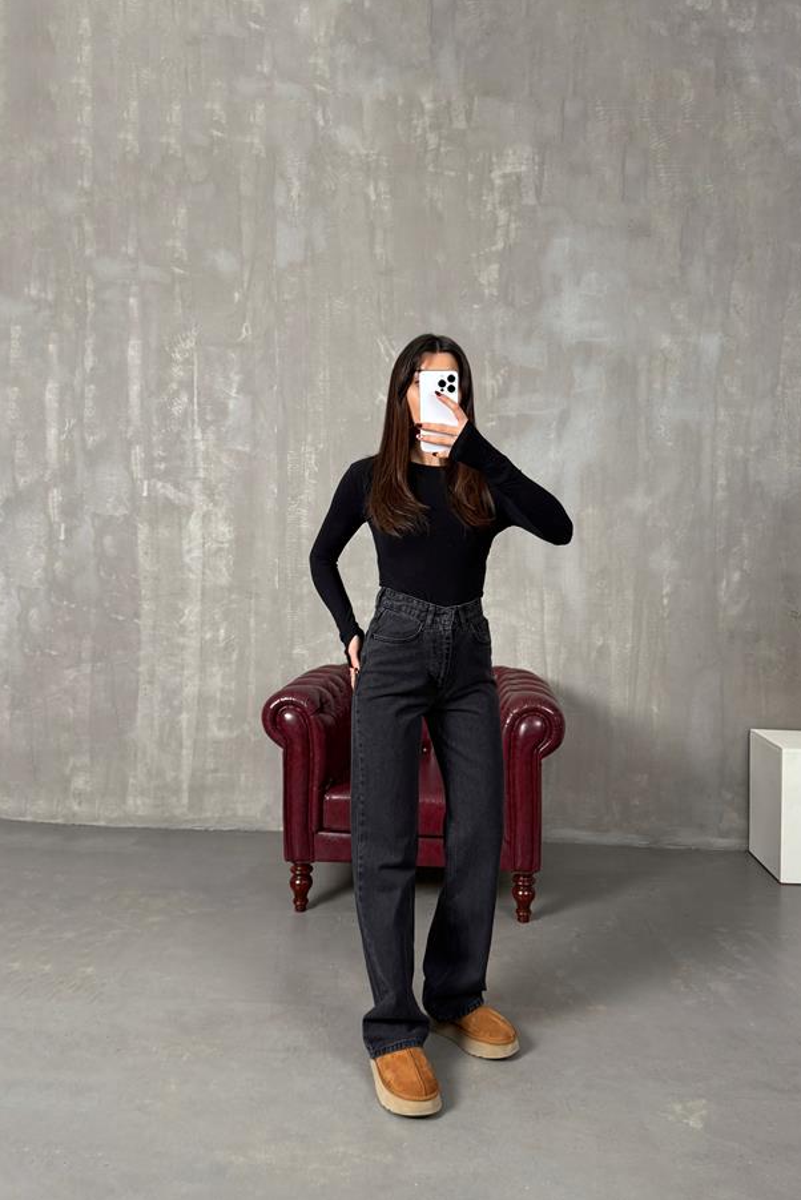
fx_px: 867
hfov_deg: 49.5
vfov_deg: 69.4
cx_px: 437
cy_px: 597
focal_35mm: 26
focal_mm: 6.76
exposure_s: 1/107
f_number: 1.78
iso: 200
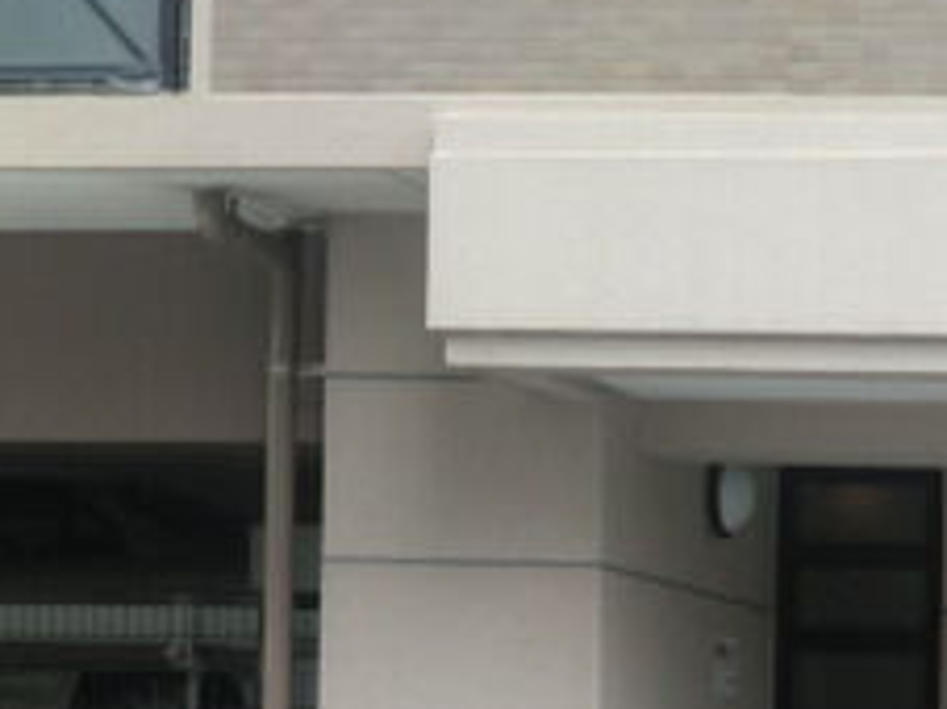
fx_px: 3910
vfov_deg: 10.2
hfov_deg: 13.3
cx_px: 1243
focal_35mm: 143
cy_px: 809
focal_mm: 9.8
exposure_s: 1/60
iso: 50
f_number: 4.5
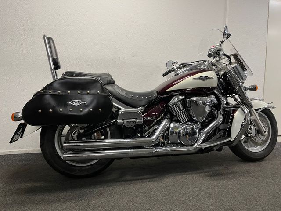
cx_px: 140
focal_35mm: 26
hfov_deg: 67.3
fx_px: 211
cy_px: 106
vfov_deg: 53.1
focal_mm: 5.1
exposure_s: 1/50
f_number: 1.6
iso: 80
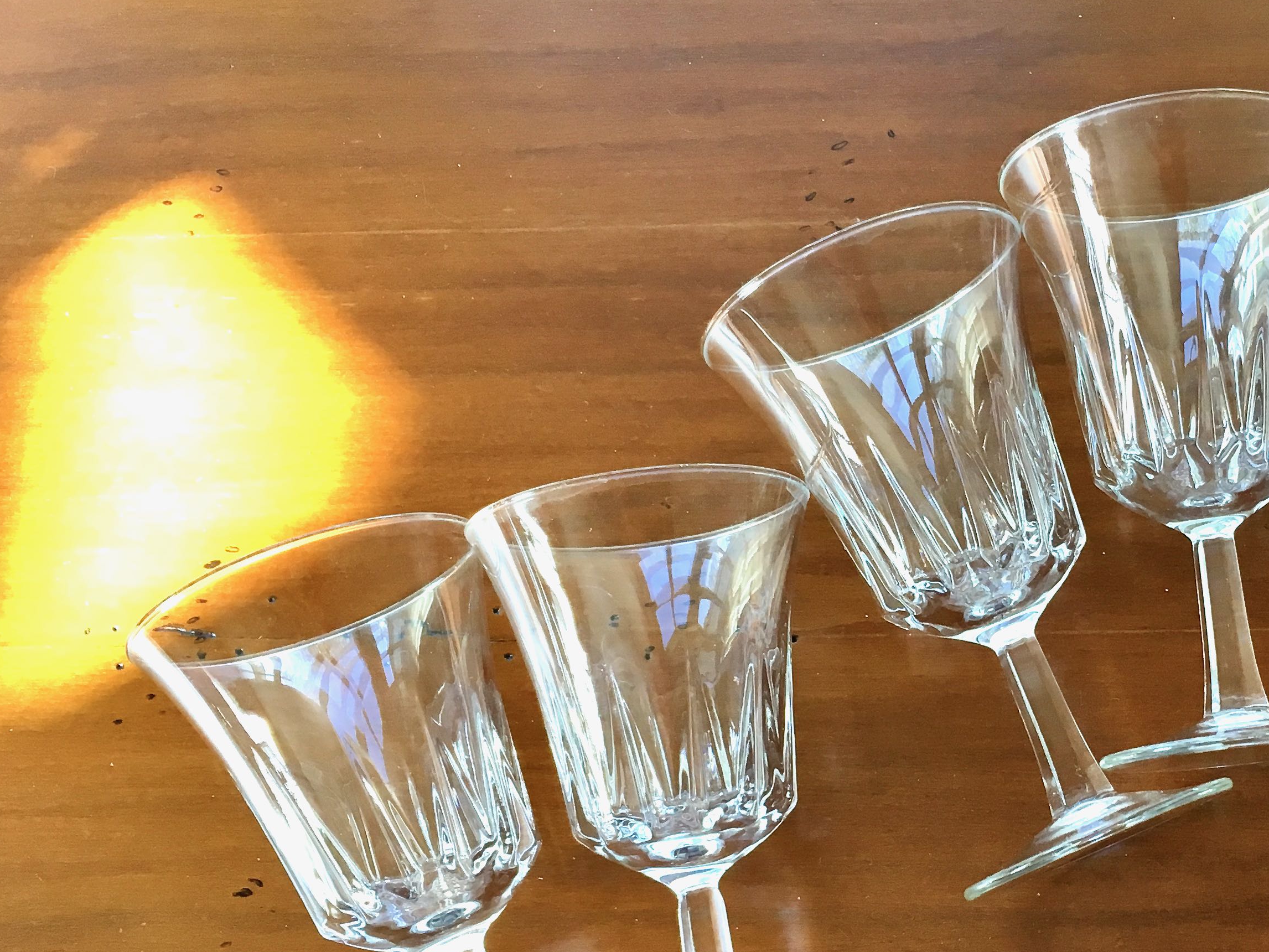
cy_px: 654
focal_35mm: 51
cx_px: 1057
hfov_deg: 35.9
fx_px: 1870
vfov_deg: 28.3
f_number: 2.2
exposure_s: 1/33
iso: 40
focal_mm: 4.15
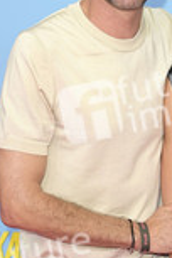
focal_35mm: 196
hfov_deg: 7.0
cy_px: 189
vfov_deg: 10.5
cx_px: 194
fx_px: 1405
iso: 640
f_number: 6.3
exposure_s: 1/125
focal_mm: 75
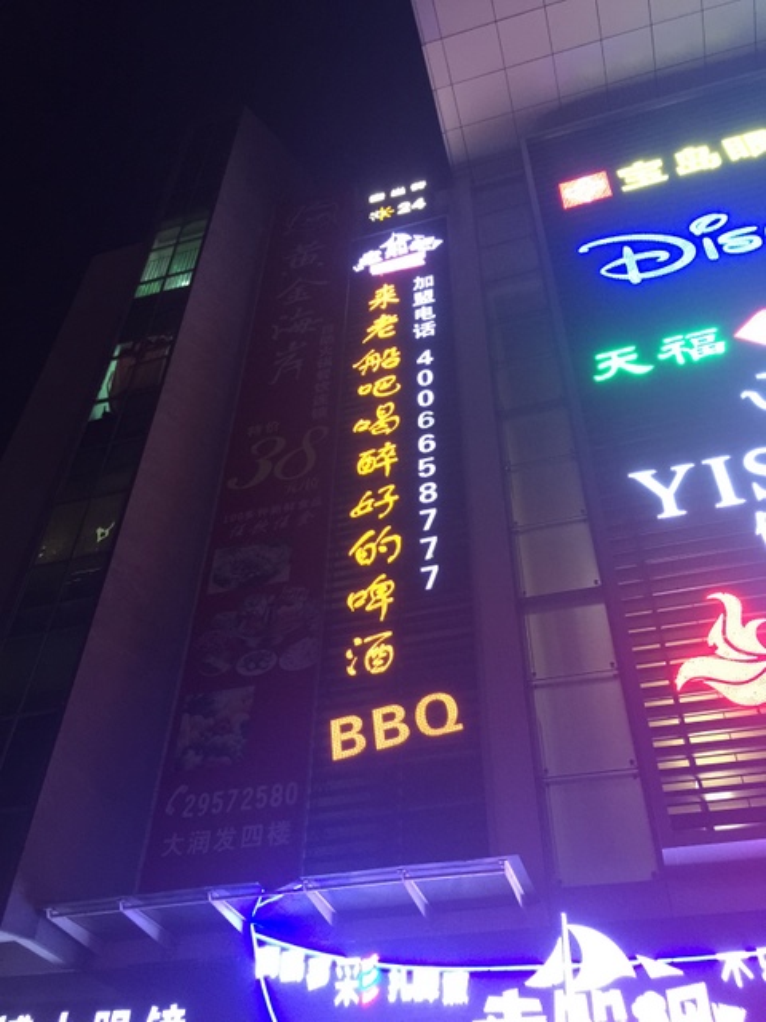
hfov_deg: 48.2
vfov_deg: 61.7
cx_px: 383
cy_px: 511
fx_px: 856
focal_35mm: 29
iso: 125
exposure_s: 1/15
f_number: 2.2
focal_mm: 4.15
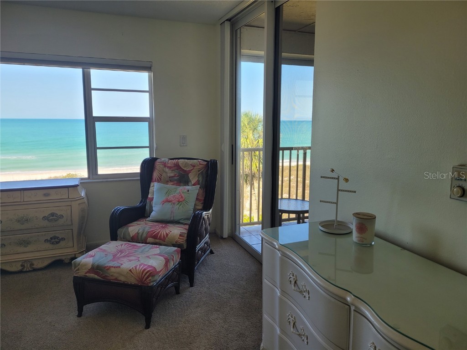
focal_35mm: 26
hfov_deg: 67.3
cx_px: 234
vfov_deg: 53.1
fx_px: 351
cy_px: 175
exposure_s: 1/218
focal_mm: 5.4
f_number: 1.8
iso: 40
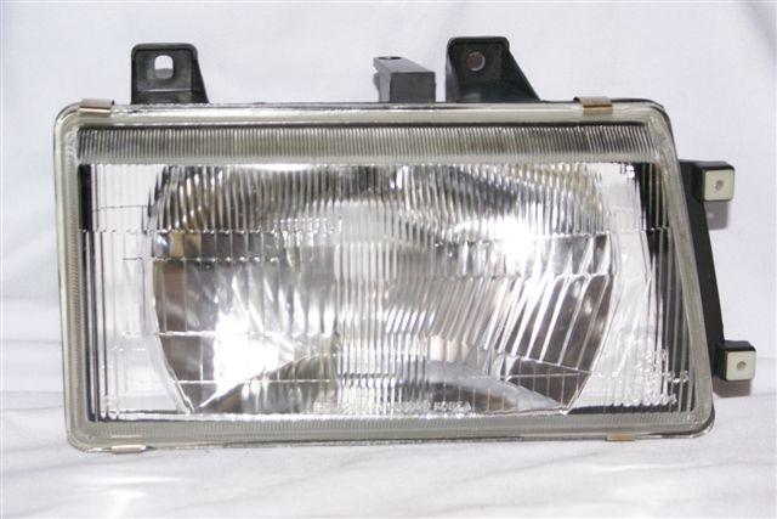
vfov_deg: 16.6
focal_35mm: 82
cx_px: 388
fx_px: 1781
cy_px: 260
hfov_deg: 24.6
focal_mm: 55
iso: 400
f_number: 5.6
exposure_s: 1/80
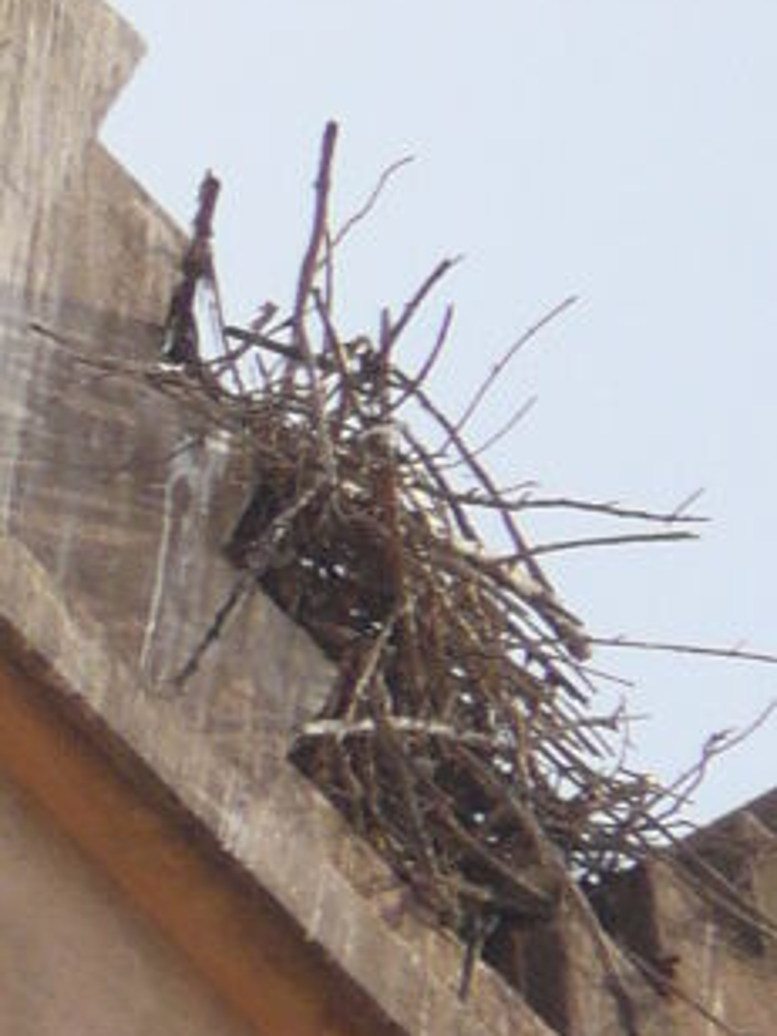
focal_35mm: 2021
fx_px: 60485
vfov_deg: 1.0
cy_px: 353
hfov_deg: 0.7
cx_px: -605
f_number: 5.6
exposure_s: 1/250
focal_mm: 72
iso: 100
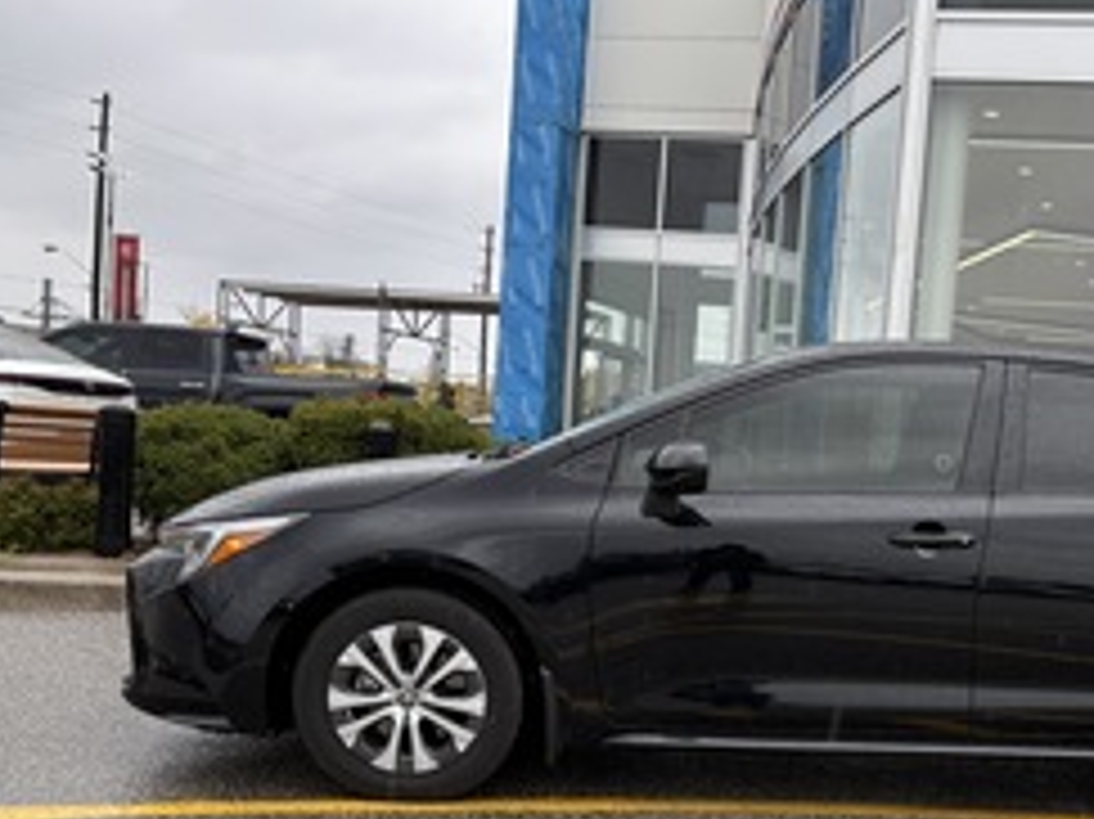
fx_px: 1421
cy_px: 623
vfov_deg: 31.5
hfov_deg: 40.1
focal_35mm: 45
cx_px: 905
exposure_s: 1/370
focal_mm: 5.96
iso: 50
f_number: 1.6
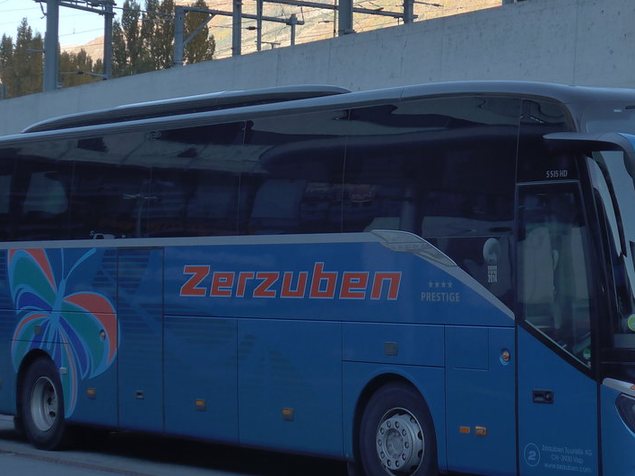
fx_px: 1834
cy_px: 186
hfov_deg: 19.6
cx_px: 391
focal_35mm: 100
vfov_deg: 14.8
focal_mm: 12
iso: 160
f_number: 3.5
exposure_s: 1/320
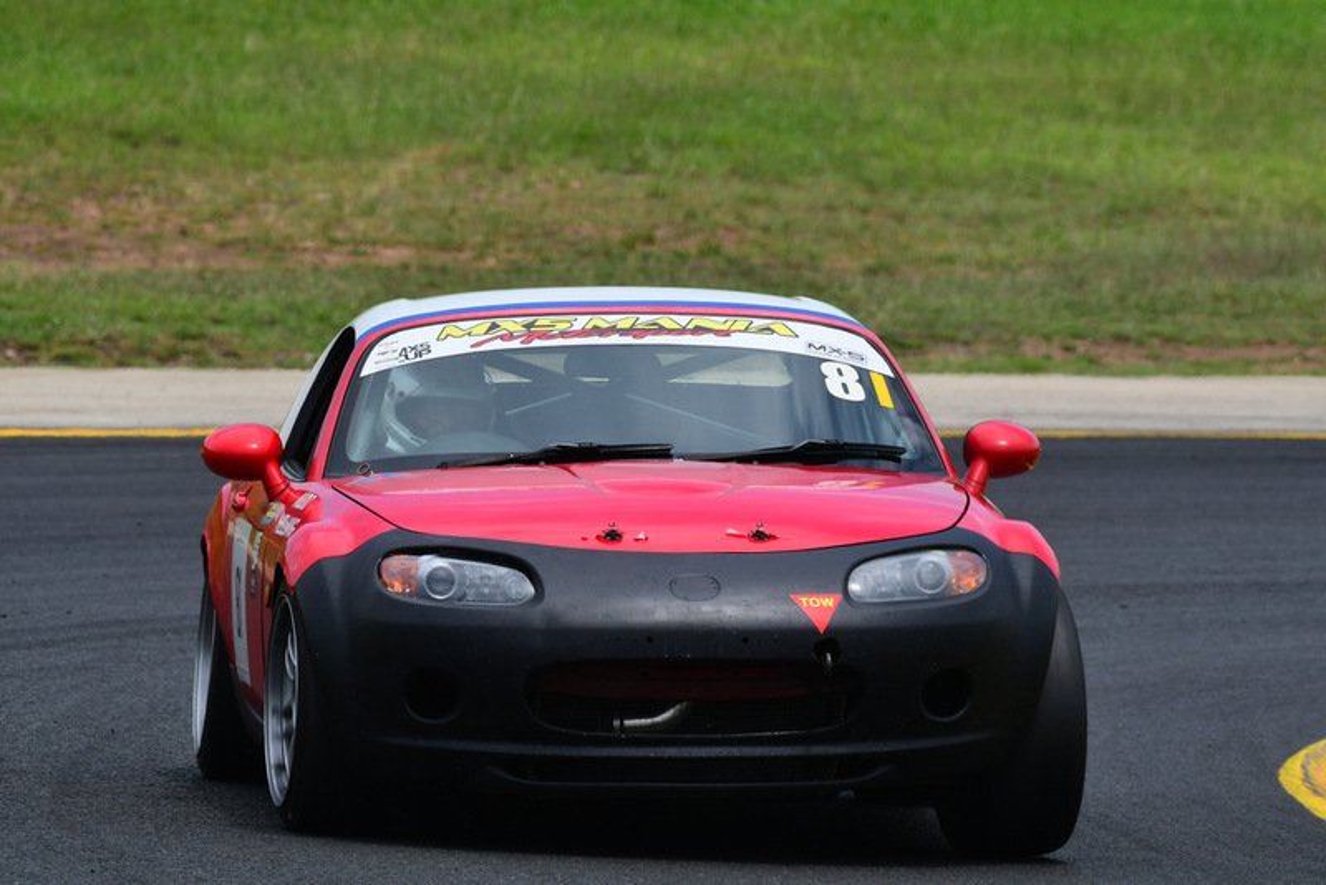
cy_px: 442
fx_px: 22107
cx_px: 663
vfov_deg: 2.3
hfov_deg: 3.4
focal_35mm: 600
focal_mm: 400
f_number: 11
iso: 400
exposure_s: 1/640
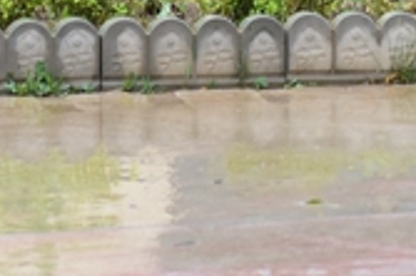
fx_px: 6442
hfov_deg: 3.7
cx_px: 418
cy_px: -329
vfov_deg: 2.4
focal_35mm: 558
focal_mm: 98
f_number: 5.6
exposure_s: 1/320
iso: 640
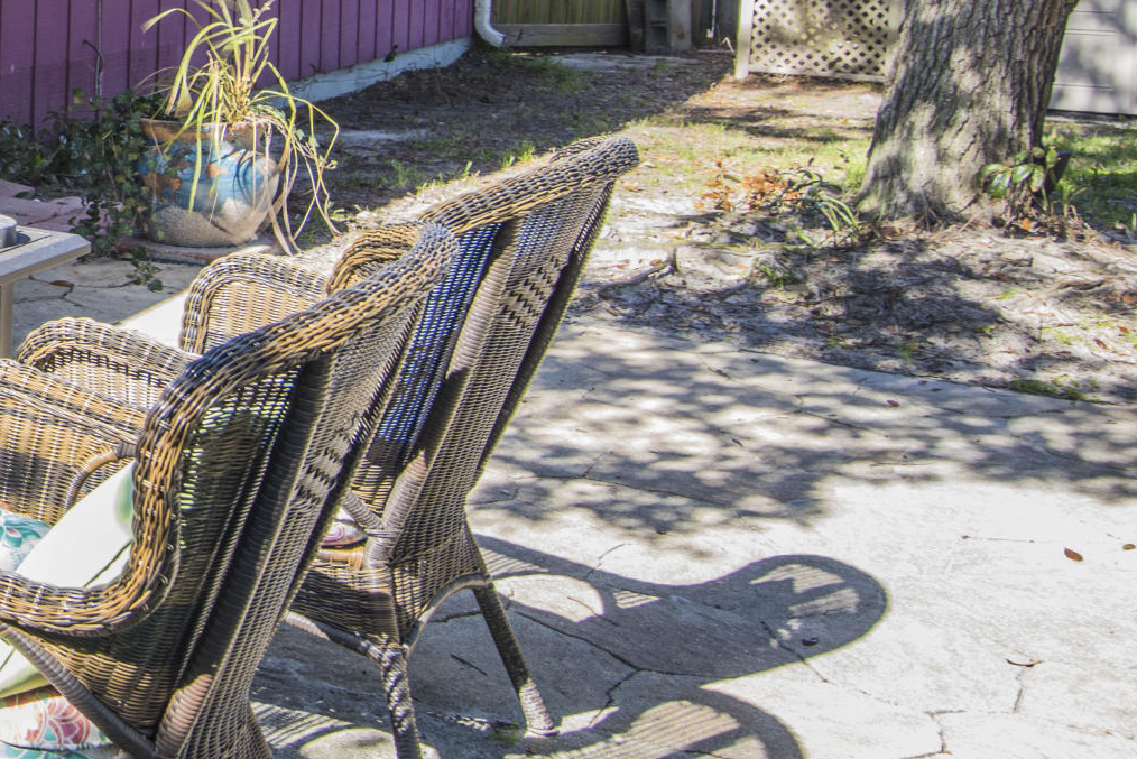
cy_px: -47
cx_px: -405
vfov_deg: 18.6
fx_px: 2243
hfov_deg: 24.3
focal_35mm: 71
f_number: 10
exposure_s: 1/40
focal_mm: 24
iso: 100
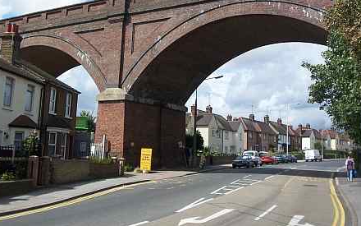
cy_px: 74
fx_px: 462
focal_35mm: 47
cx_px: 181
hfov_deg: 42.6
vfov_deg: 27.2
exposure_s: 1/640
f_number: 3.9
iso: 64
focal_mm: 6.4
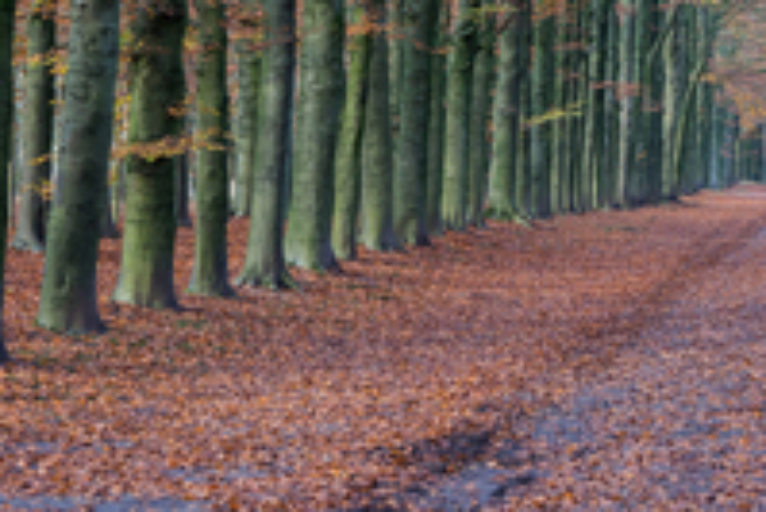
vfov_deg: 7.9
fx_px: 3684
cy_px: 152
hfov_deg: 11.7
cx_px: 828
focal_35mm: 173
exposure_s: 1/30
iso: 400
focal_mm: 50
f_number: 7.1
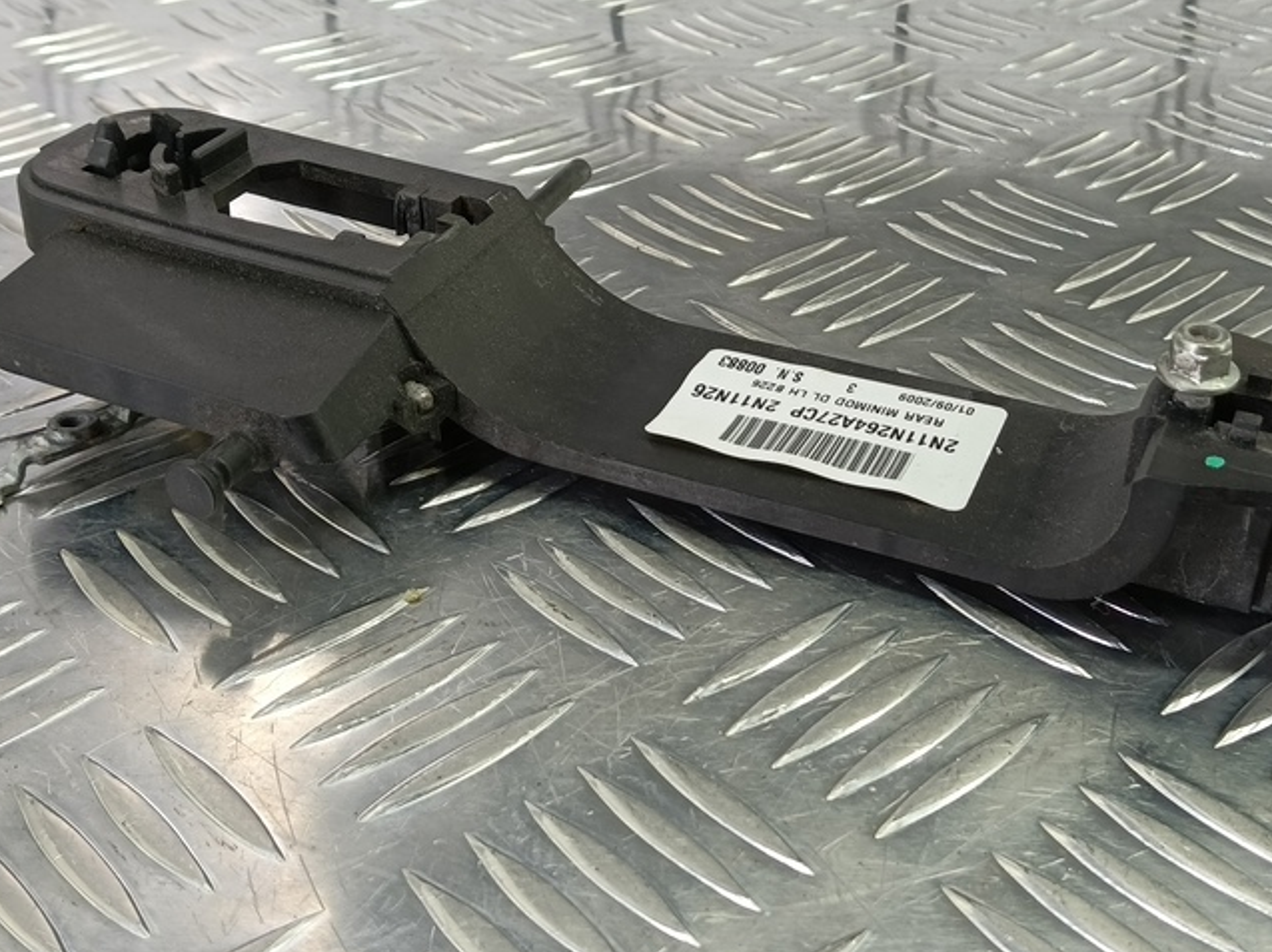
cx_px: 777
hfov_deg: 49.8
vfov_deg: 38.4
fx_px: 1359
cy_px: 367
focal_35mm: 37
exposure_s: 1/50
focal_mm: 4.11
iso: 122
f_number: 1.6
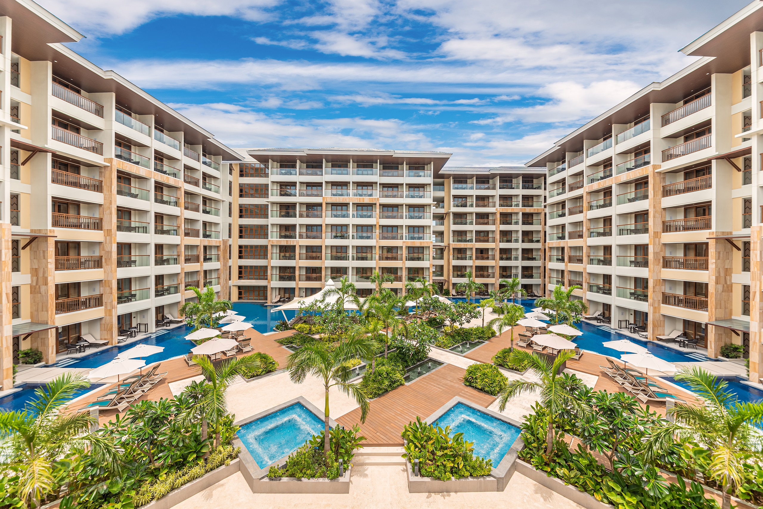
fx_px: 254
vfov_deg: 90.0
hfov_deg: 112.6
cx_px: 382
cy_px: 254
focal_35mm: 12
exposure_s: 1/2000
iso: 100
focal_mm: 12
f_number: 7.1
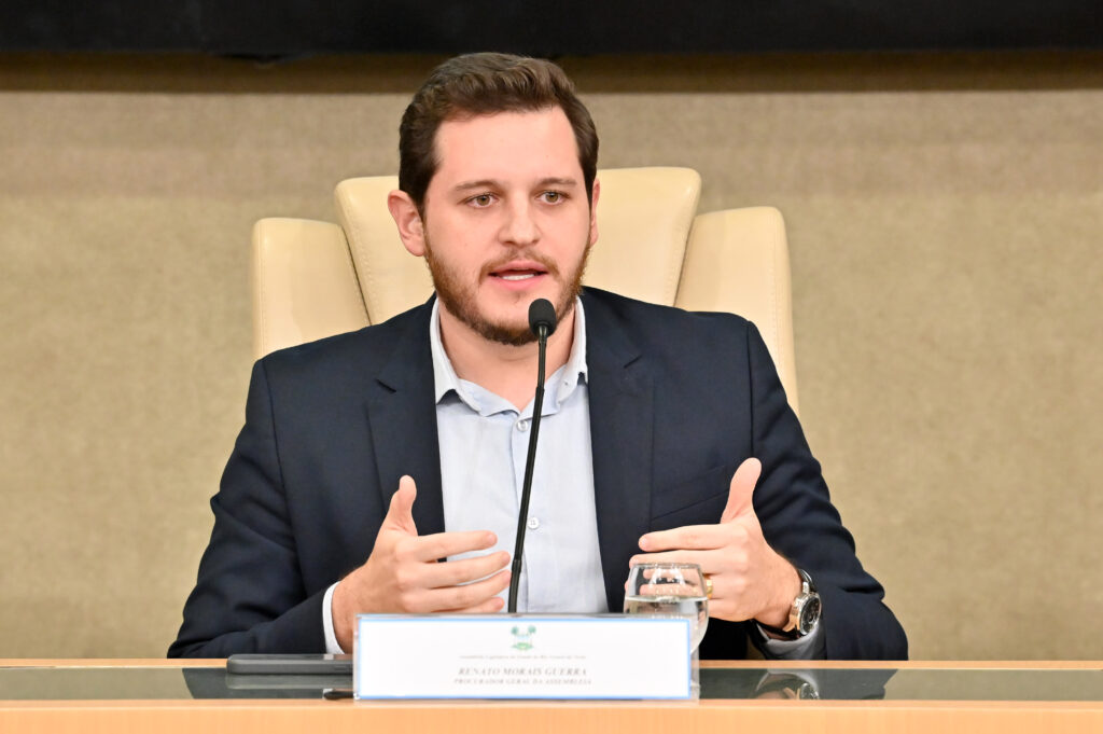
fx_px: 6123
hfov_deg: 10.3
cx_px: 552
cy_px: 367
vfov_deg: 6.9
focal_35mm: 200
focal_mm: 200
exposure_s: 1/200
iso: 4000
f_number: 5
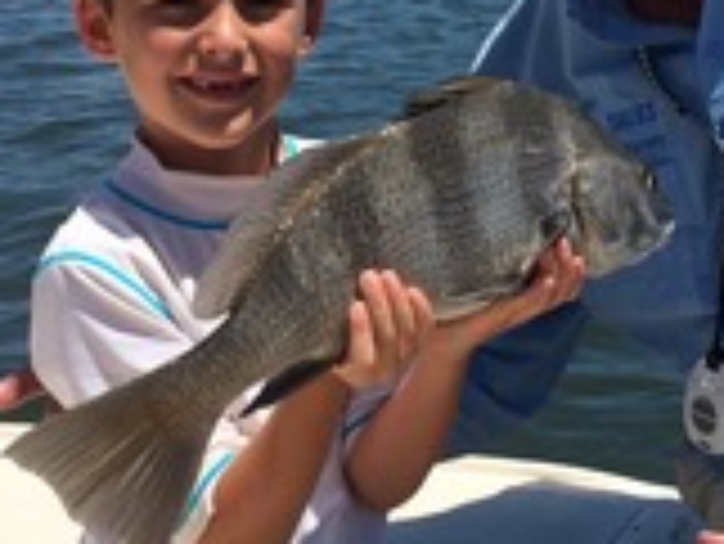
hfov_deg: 26.8
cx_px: 495
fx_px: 1507
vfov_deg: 20.2
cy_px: 103
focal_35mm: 72
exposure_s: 1/3165
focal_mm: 4.15
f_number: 2.2
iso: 32
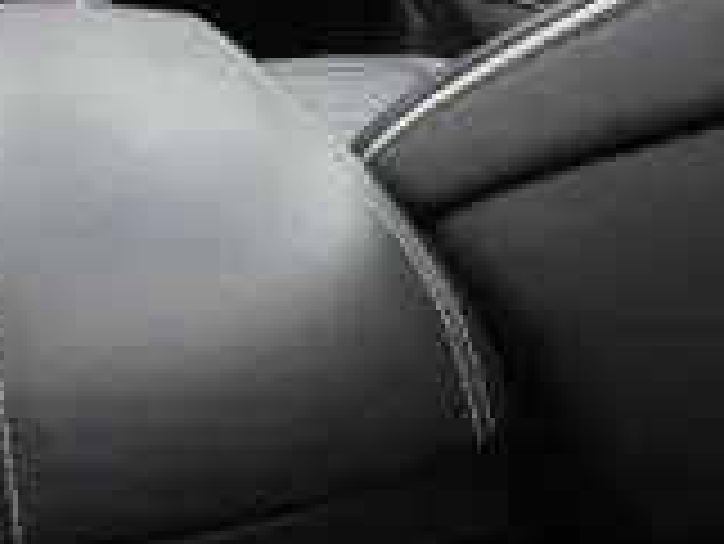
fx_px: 607
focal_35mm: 29
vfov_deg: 47.1
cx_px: 130
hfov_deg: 56.5
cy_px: 162
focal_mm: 2.2
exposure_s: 1/55
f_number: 1.9
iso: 500
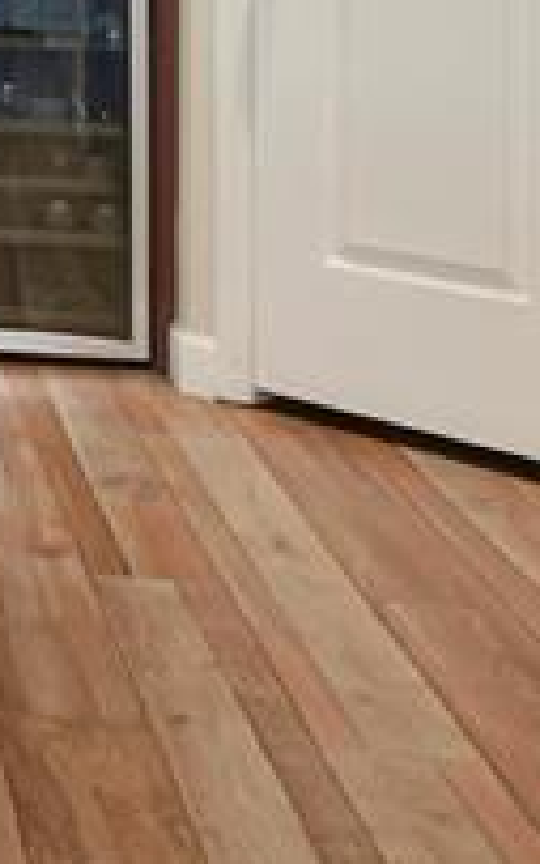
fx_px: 1812
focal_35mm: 77
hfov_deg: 13.0
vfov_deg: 25.4
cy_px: -15
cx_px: -744
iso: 320
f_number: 8
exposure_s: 1/5
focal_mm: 10
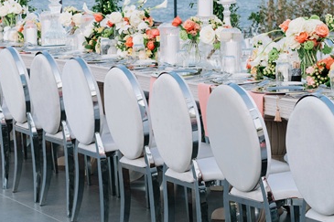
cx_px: 168
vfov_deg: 9.9
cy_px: -22
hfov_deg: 15.0
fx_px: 1270
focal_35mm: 137
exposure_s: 1/320
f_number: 6.3
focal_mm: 50
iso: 400
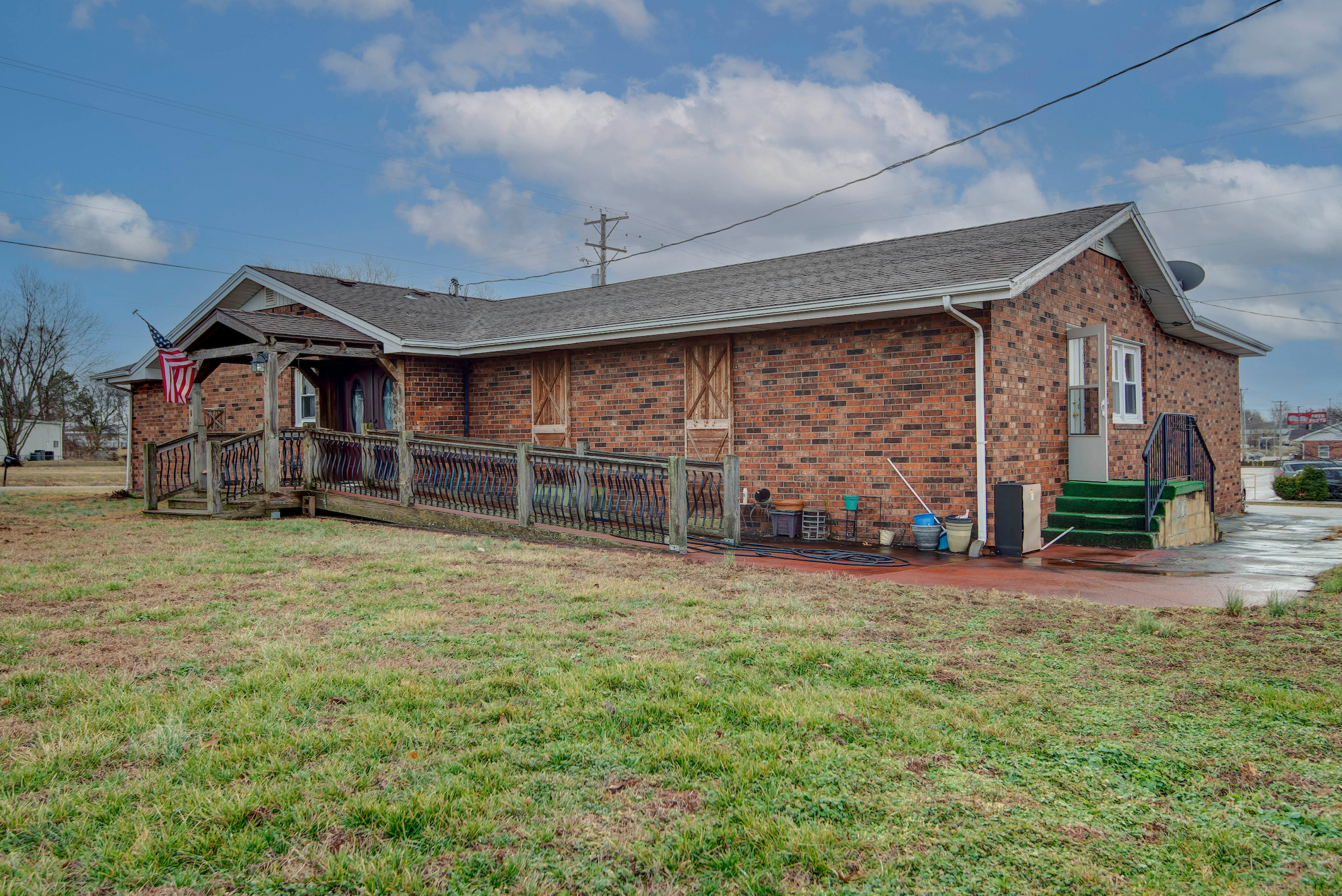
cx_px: 671
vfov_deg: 53.2
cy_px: 448
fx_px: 895
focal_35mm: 24
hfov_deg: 73.7
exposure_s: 1/100
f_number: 6.3
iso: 100
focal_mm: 24
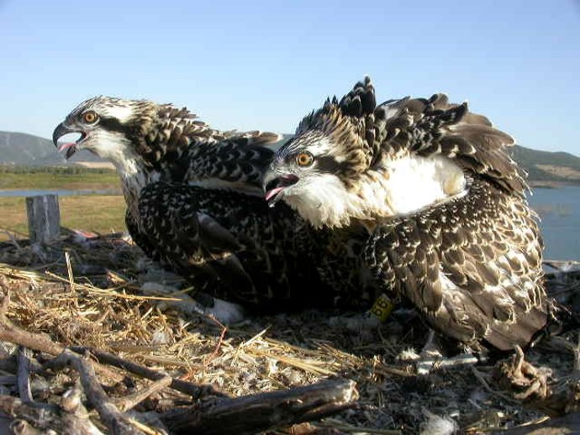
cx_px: 290
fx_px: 637
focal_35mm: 38
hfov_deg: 49.0
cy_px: 218
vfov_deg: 37.7
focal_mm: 7.85
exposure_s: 1/220
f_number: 6.7
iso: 100
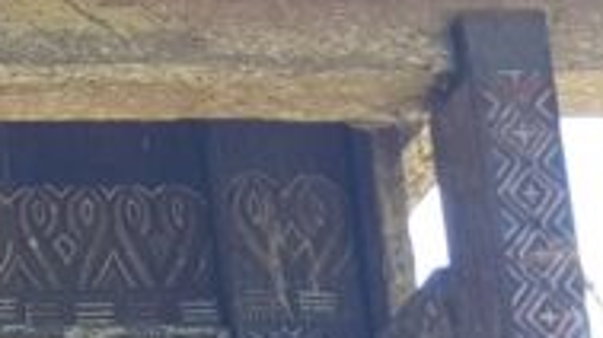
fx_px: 2157
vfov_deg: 8.5
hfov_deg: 13.1
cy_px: 668
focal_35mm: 135
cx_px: -721
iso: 40
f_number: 1.7
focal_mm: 4.3
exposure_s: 1/115
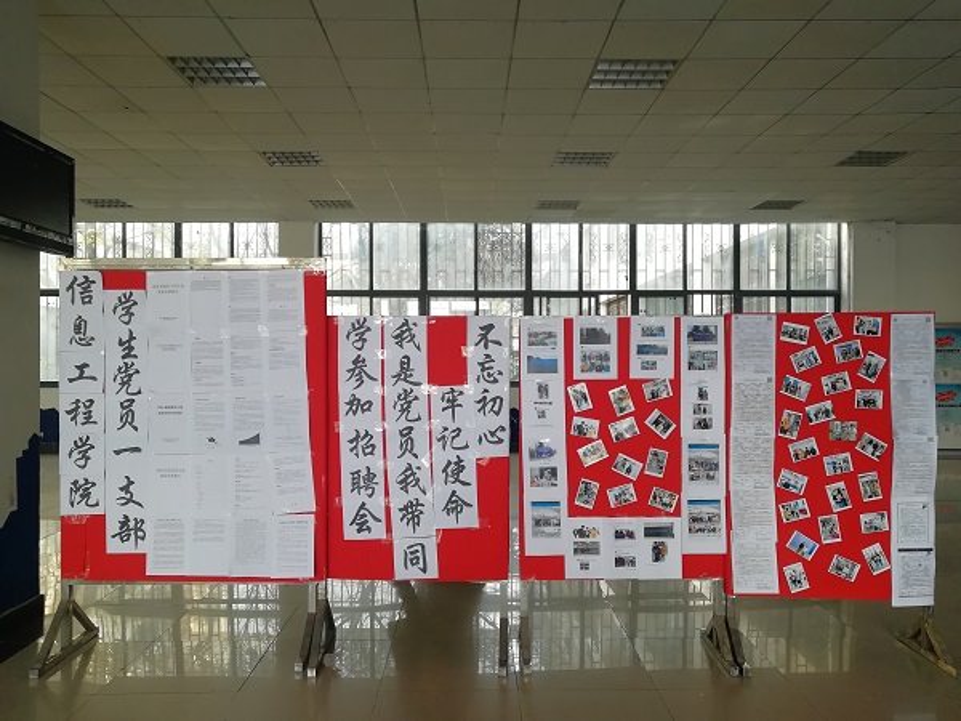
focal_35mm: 27
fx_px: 750
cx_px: 480
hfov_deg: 65.3
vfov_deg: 51.4
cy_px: 360
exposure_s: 1/50
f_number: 1.8
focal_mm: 3.83
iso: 64
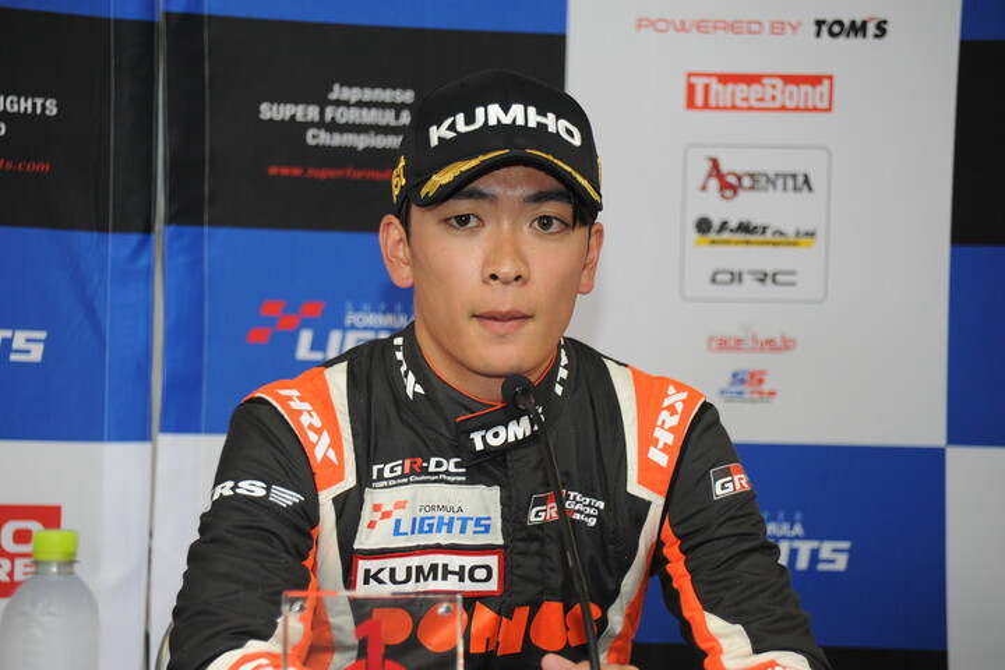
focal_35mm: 150
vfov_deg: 9.1
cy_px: 335
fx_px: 4187
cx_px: 502
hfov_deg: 13.7
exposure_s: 1/250
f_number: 5.6
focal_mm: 150
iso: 1600
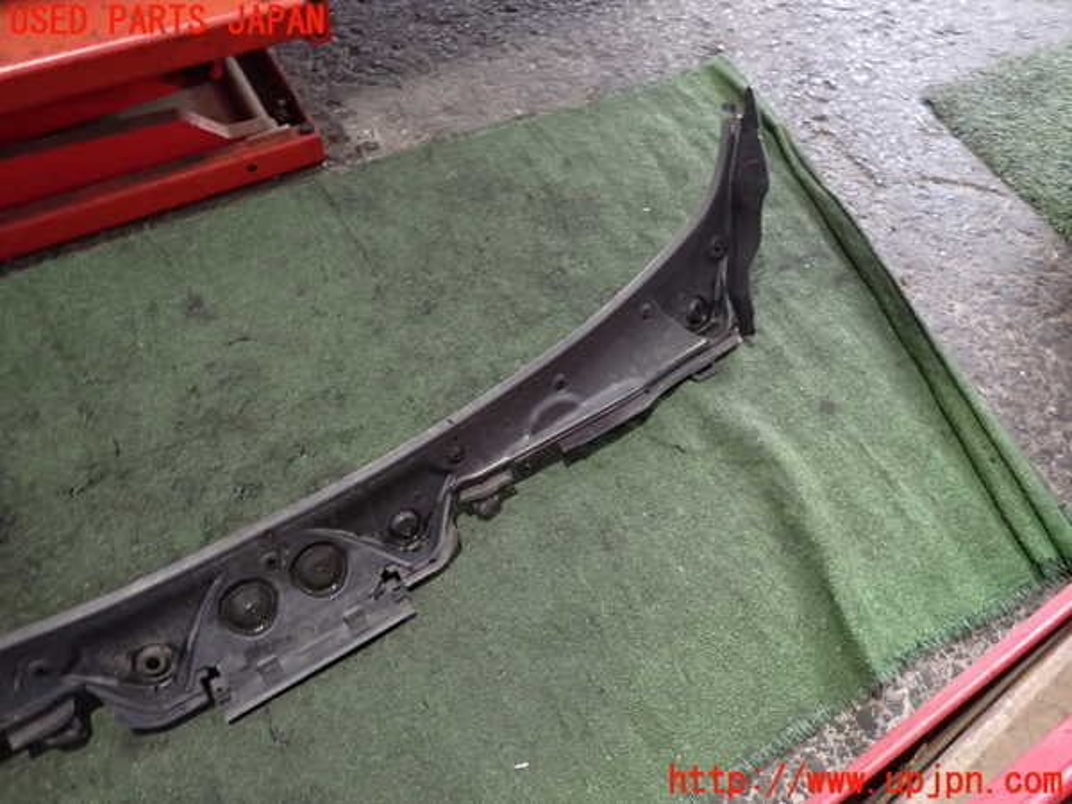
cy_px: 402
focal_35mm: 25
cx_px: 536
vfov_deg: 54.9
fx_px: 774
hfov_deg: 69.4
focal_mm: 4.5
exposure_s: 1/30
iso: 400
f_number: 2
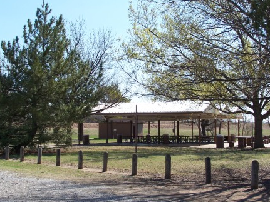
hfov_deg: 31.6
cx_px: 153
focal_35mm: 61
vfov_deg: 24.0
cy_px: 103
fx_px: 476
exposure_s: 1/500
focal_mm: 8.5
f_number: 4.5
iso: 80
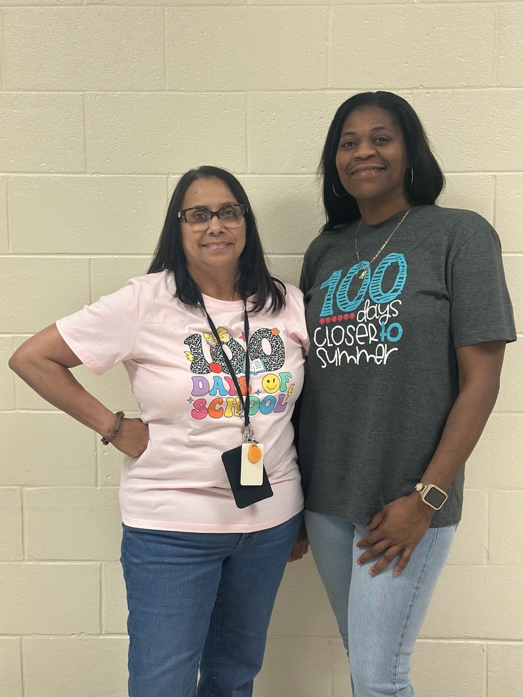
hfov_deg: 30.3
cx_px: 262
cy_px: 348
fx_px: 967
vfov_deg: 39.7
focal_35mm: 48
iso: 200
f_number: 1.78
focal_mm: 6.86
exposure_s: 1/57
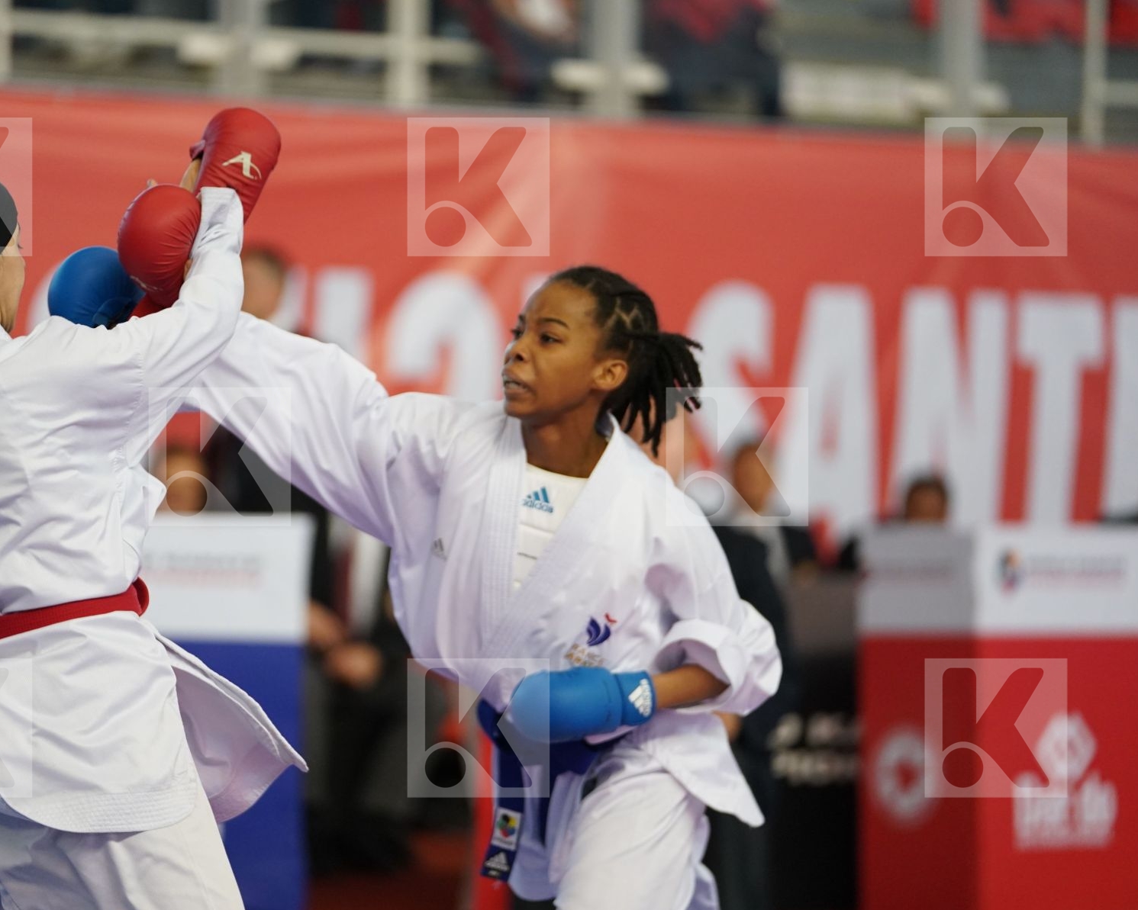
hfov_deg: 9.9
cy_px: 457
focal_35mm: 196
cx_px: 479
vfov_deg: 7.9
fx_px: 6602
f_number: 2.8
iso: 2500
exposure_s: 1/1000
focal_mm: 173
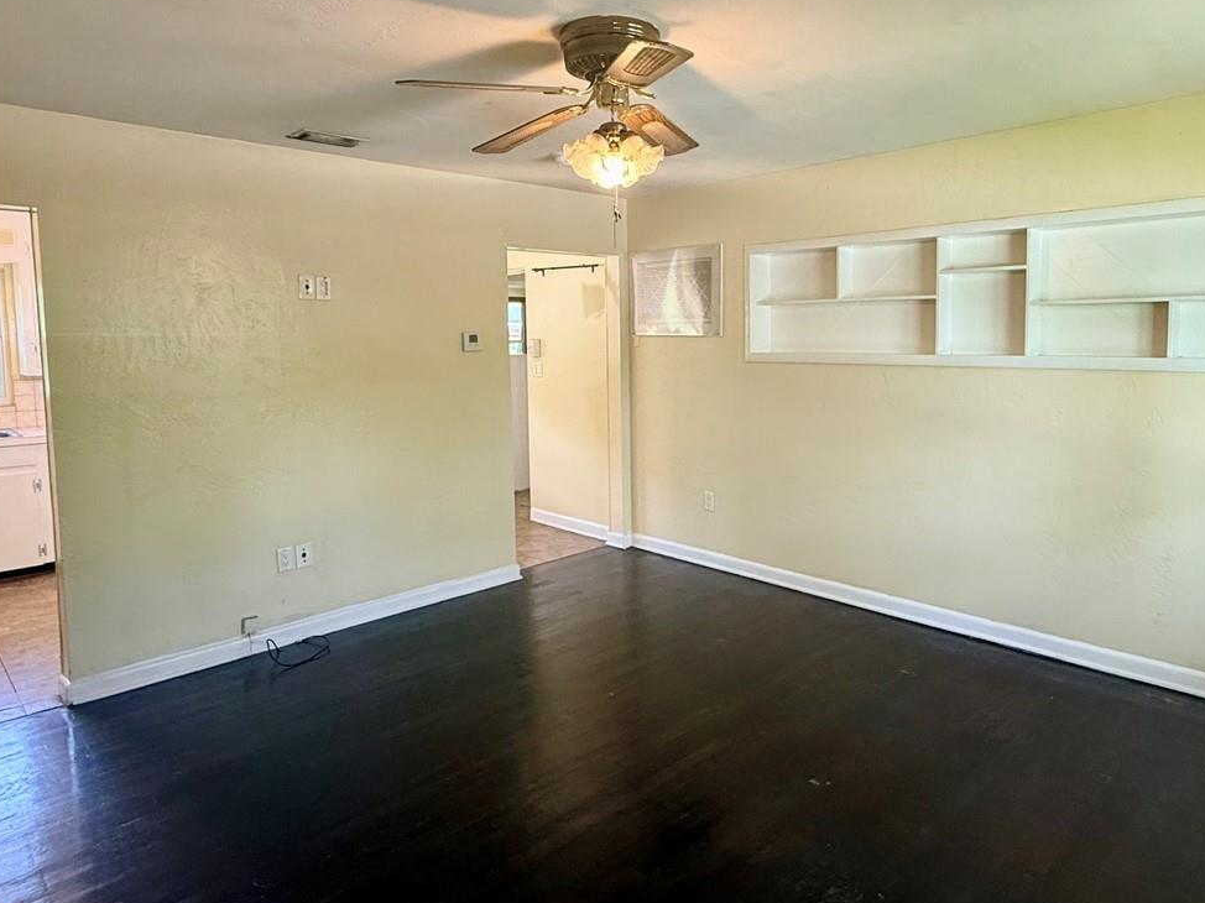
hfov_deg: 73.6
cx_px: 677
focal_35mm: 23
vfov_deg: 58.6
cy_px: 387
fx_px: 800
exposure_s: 1/60
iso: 160
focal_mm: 2.22
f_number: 2.2
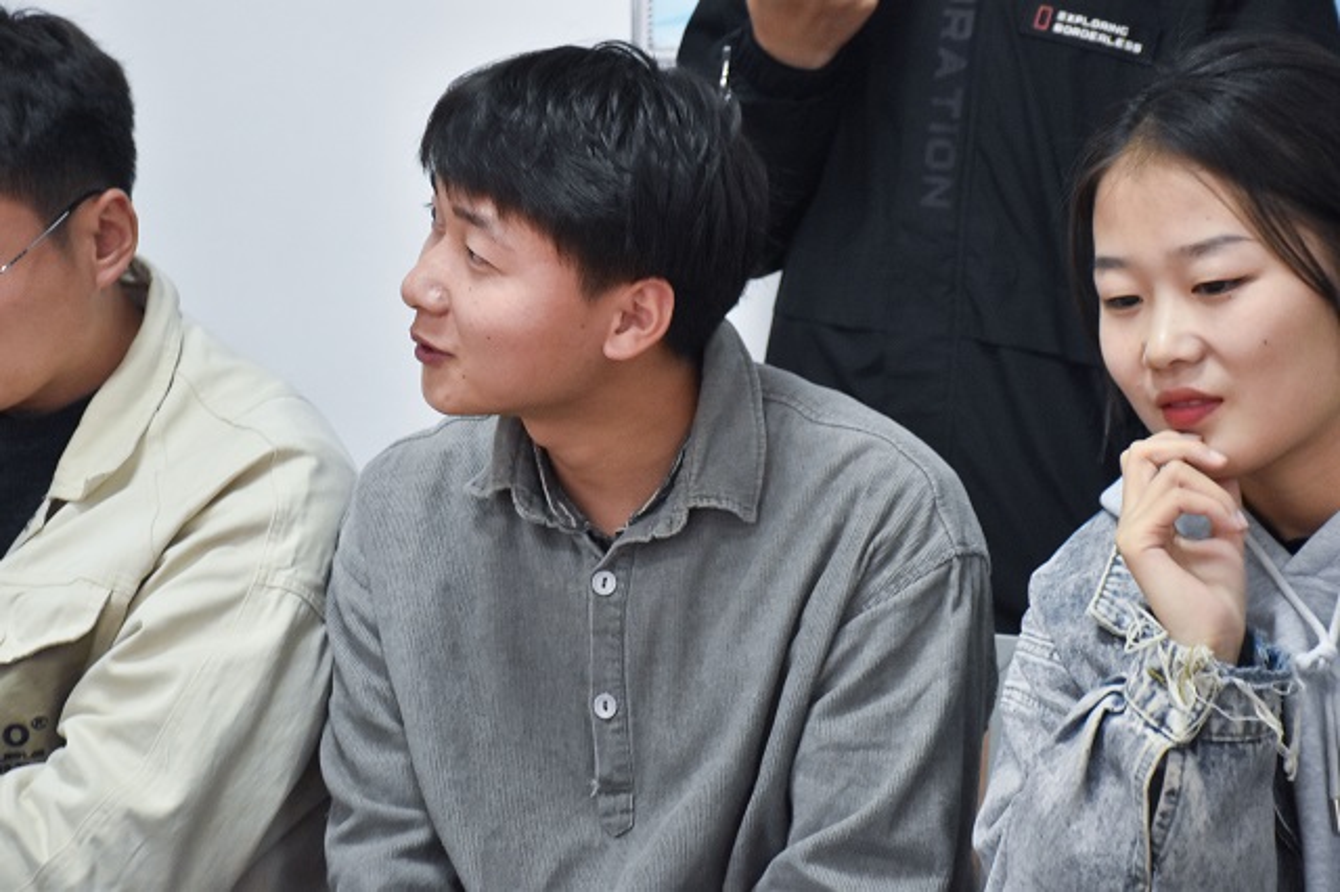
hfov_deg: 19.5
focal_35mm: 105
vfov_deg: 13.0
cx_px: 670
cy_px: 446
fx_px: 3906
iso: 1600
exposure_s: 1/50
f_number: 7.1
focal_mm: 70
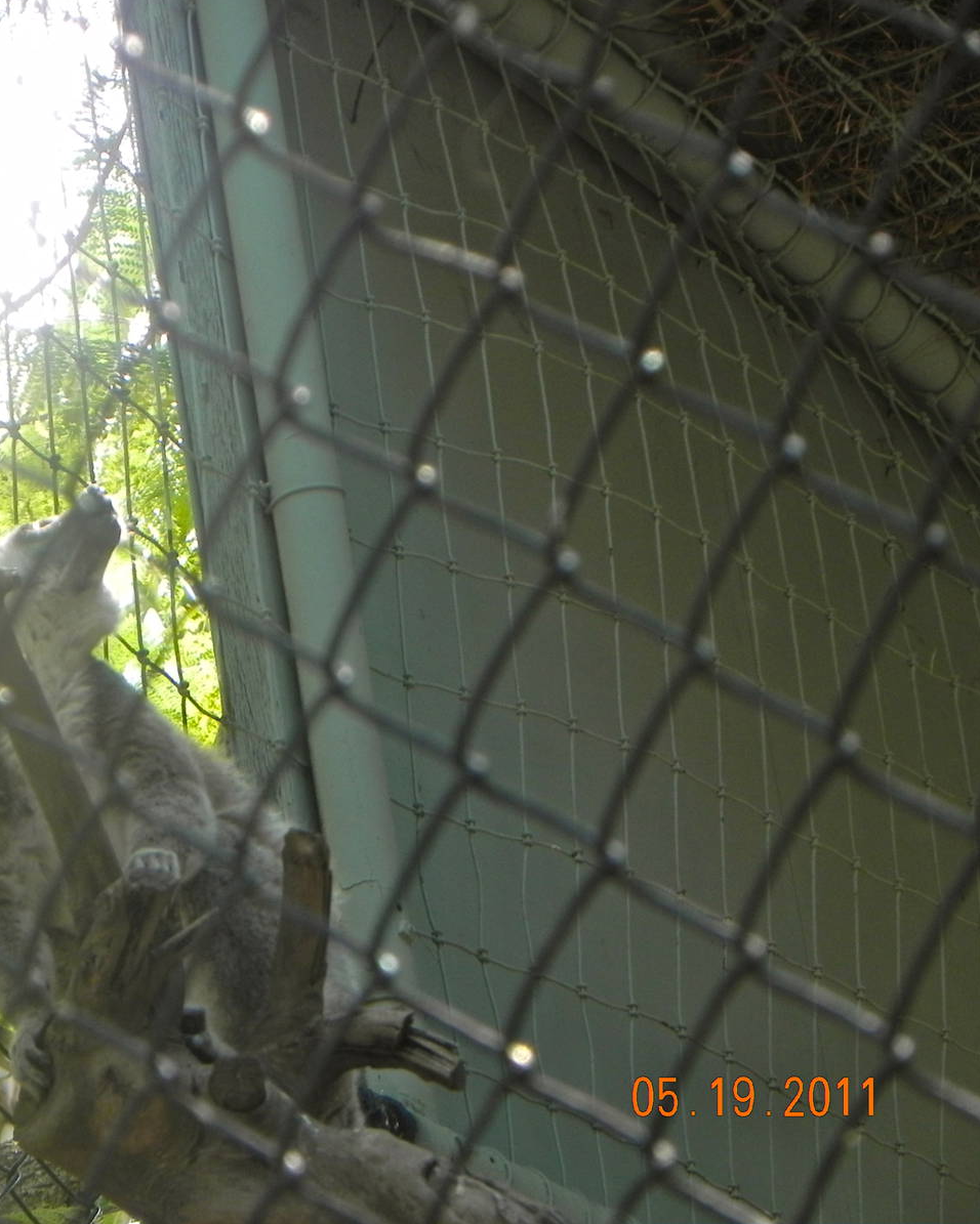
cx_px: 162
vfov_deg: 7.0
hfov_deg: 5.6
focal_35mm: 277
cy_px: 610
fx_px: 10043
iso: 160
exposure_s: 1/146
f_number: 4.5
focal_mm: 37.7
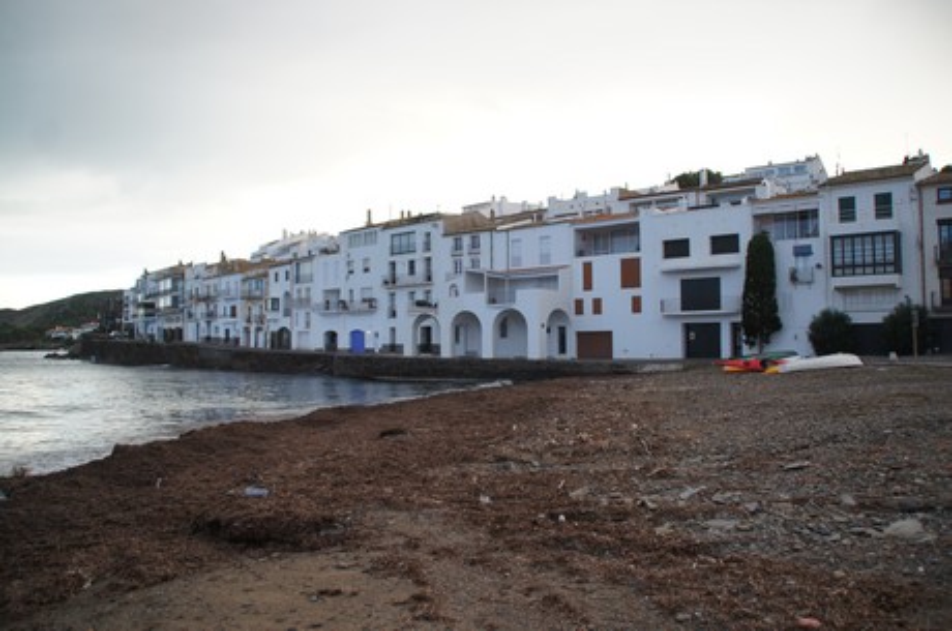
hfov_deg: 67.5
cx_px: 476
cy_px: 316
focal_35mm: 27
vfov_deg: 47.8
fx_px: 713
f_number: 4.5
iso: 100
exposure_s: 1/50
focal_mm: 18
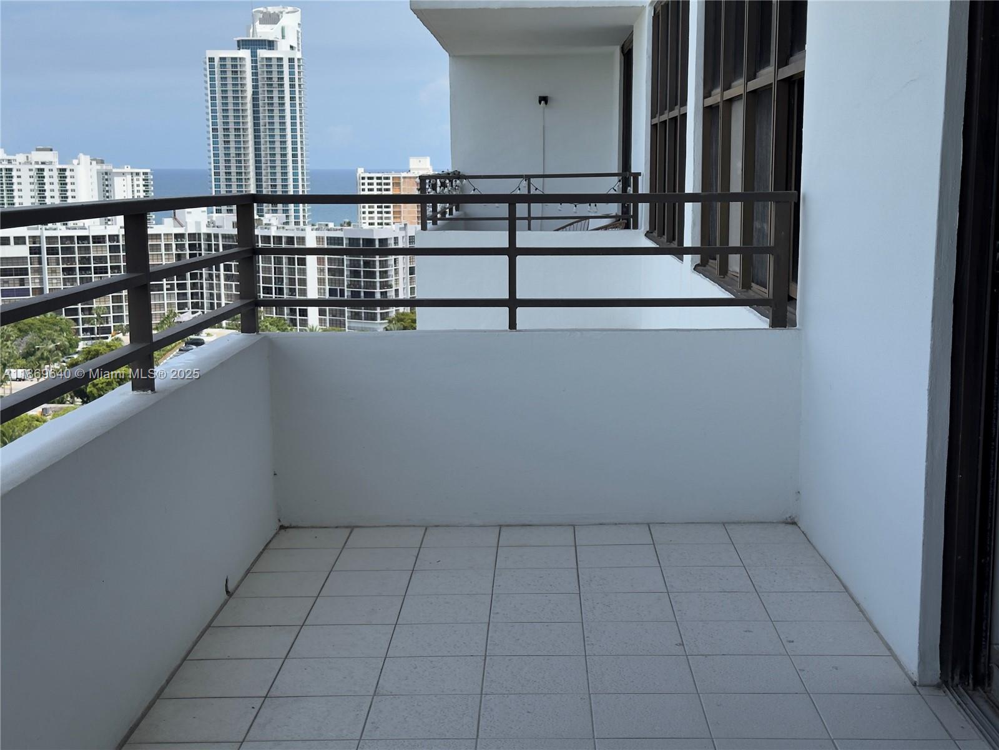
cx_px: 500
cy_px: 375
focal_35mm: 48
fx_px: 1385
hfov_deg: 39.7
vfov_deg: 30.3
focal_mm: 6.76
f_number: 1.78
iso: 64
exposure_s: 1/3610
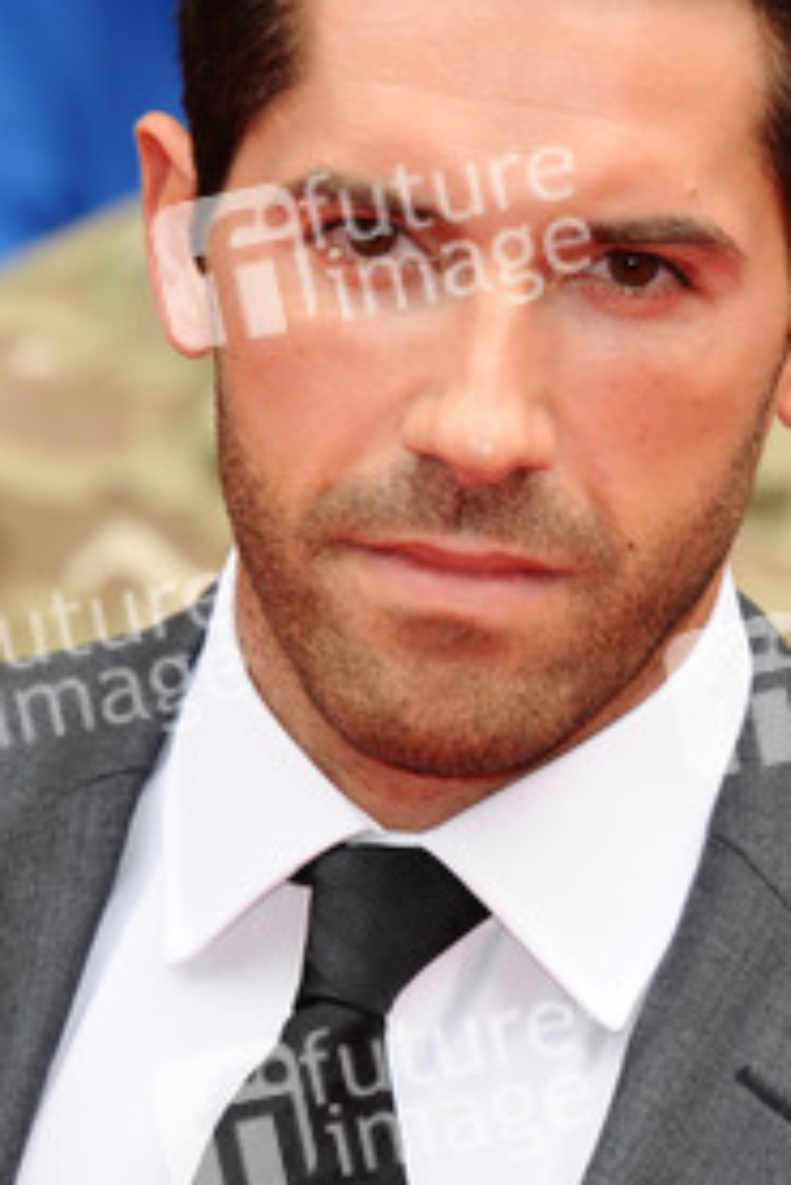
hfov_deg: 3.8
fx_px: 11774
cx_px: 498
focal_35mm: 358
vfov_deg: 5.8
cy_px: 462
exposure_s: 1/200
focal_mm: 165
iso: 320
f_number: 5.6
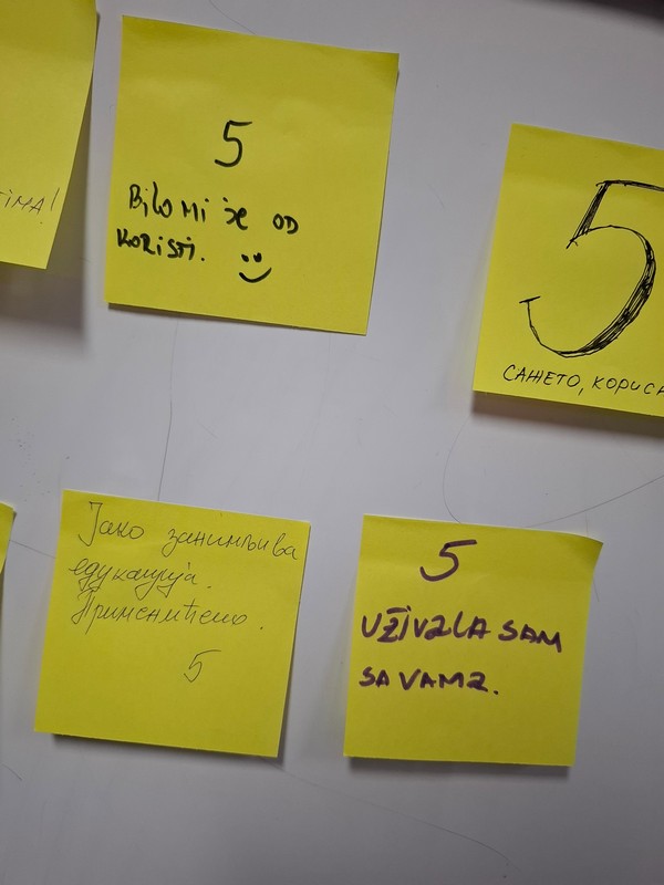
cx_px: 332
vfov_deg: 73.9
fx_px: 588
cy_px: 442
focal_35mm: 23
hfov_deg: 58.9
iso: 320
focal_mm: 5.54
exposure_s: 1/50
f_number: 1.8
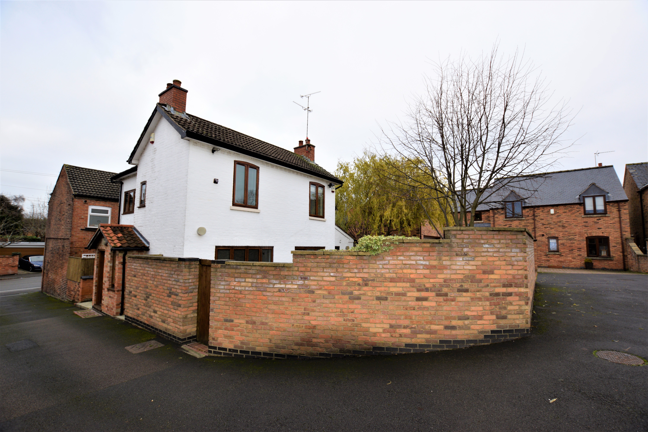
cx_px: 324
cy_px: 216
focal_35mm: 15
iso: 220
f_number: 5.6
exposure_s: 1/125
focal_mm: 10
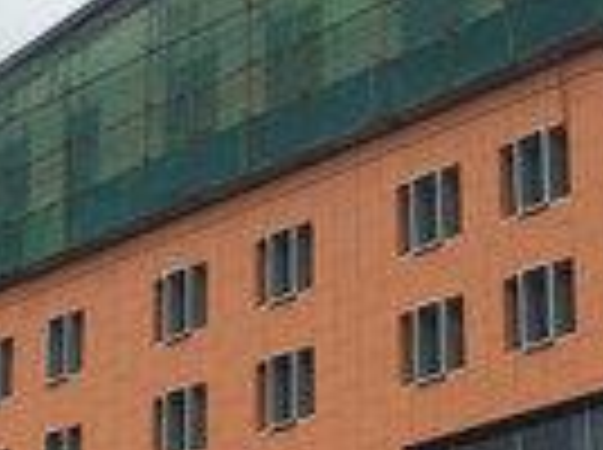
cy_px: 644
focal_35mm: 130
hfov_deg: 15.2
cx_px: 225
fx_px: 2261
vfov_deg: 11.0
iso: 32
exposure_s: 1/1866
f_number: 2.2
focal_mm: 4.15
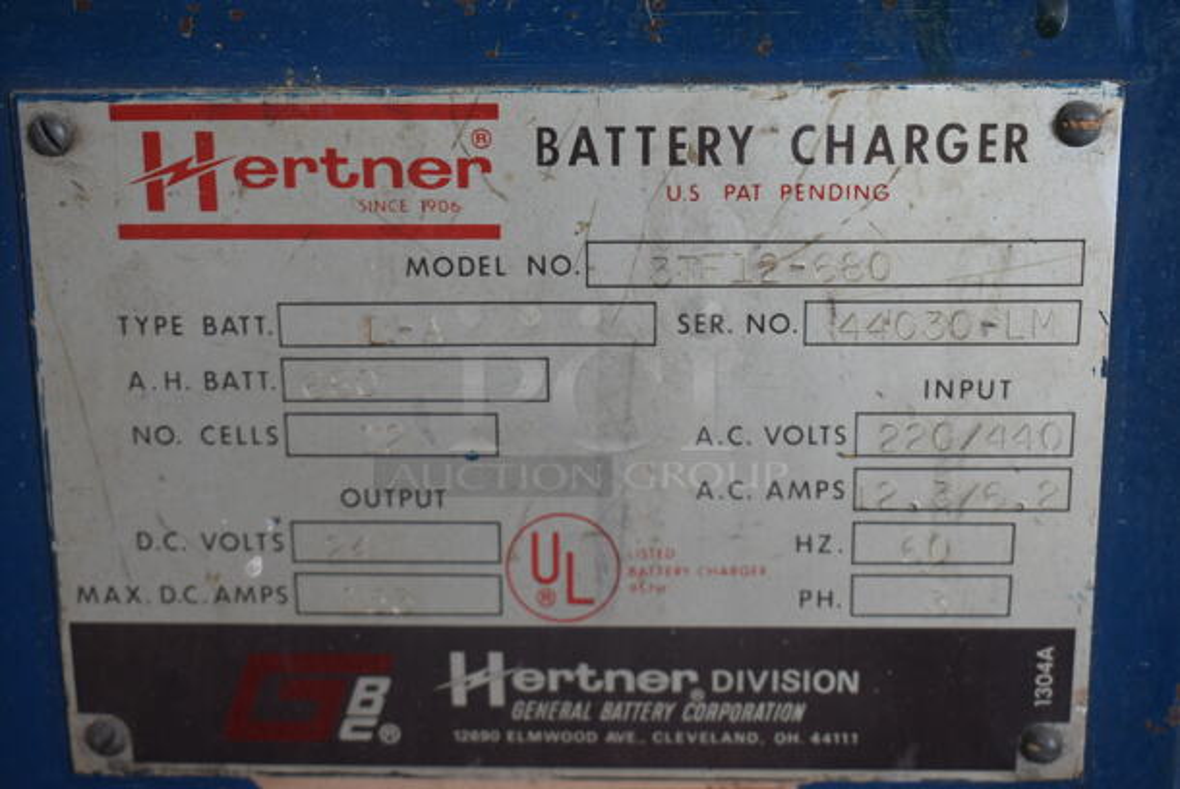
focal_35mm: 51
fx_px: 1673
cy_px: 394
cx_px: 590
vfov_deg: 26.5
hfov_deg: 38.8
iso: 400
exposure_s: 1/60
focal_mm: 34
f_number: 5.6
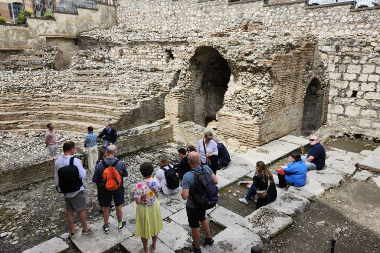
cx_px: 189
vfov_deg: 51.2
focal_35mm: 25
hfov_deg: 71.5
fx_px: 264
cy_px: 117
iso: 25
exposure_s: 1/750
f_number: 1.8
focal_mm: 5.54
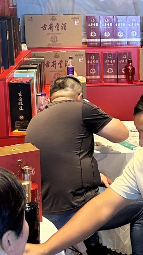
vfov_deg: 28.5
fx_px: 499
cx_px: 135
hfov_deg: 16.1
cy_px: 103
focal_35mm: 74
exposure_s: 1/50
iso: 160
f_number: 1.5
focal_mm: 5.7
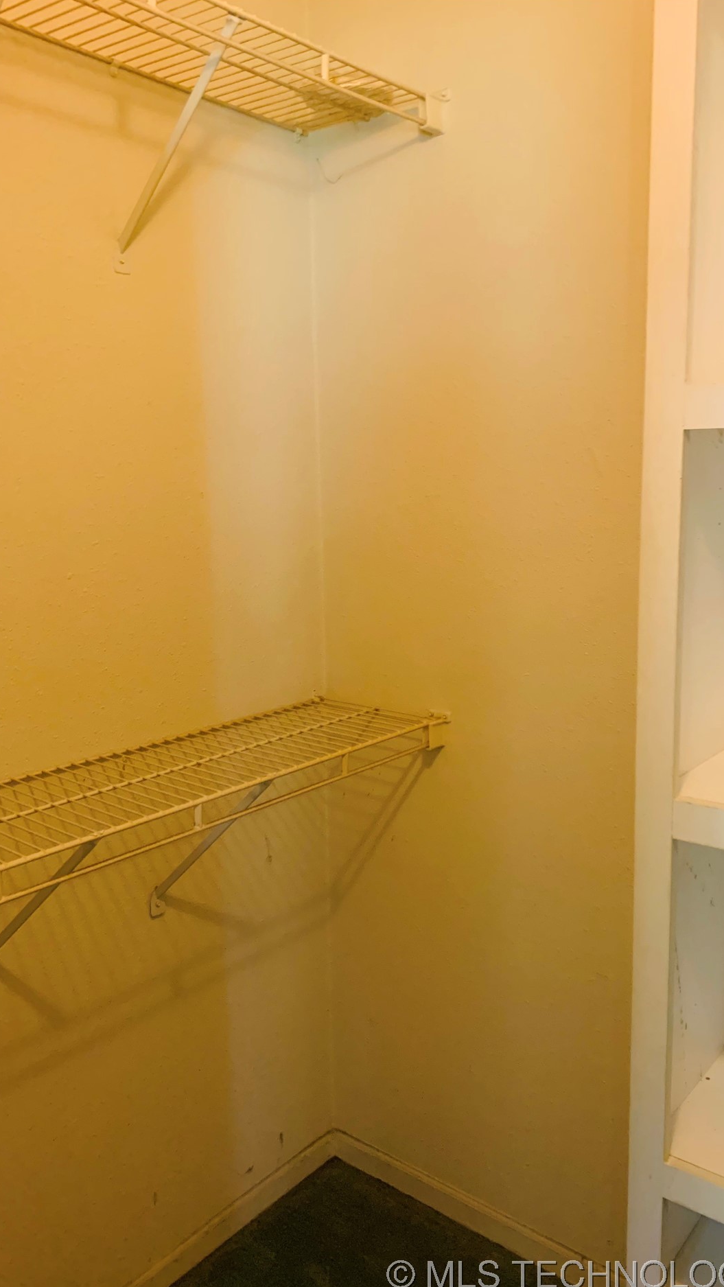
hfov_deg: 39.9
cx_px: 452
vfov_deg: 66.1
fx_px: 990
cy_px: 655
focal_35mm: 29
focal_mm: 4.25
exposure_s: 1/40
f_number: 1.8
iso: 400
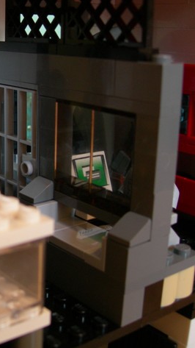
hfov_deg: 20.5
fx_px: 515
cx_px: -15
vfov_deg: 37.2
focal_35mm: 56
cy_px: 172
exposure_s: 1/6.2
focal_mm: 7.8
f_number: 2.8
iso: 131
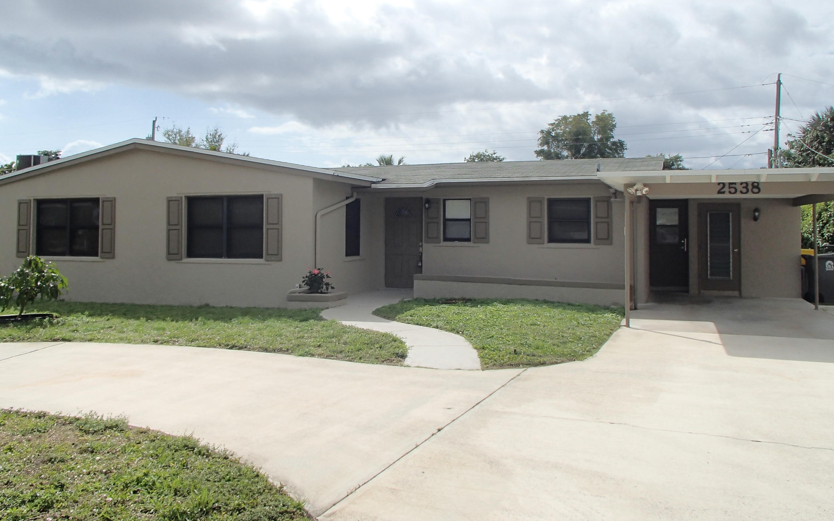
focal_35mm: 32
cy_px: 206
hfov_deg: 59.6
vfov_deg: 39.3
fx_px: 727
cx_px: 423
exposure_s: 1/200
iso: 100
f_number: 11
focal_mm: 5
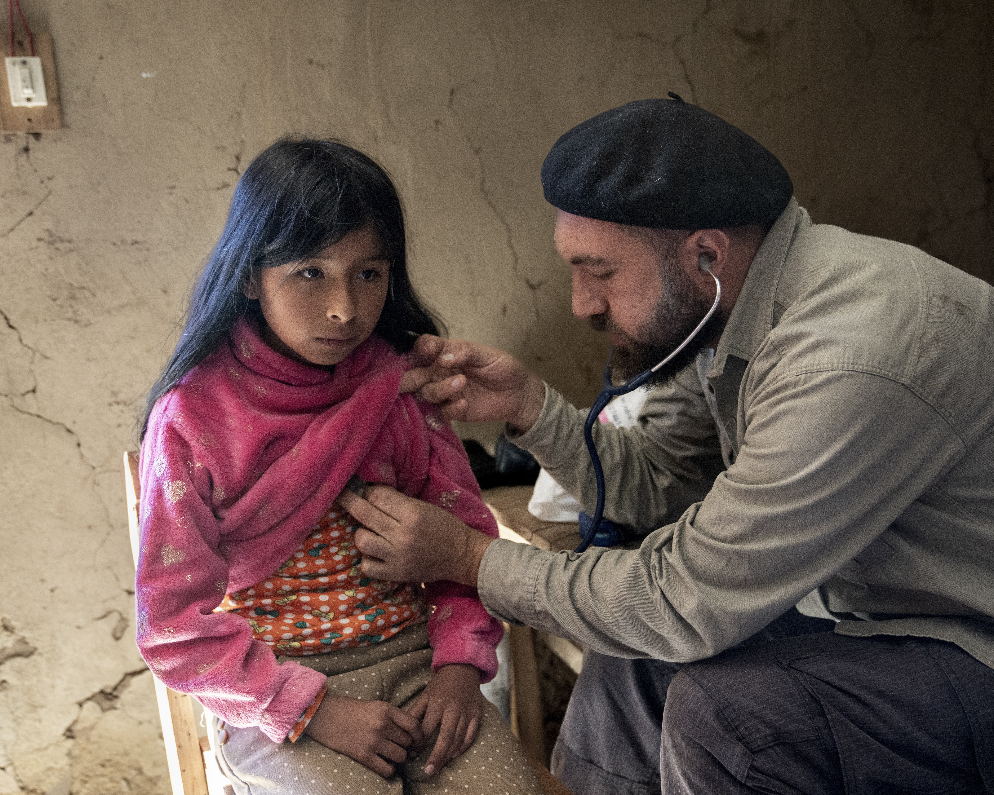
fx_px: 1030
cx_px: 486
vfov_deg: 42.2
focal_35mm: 35
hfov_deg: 51.5
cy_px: 398
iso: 1600
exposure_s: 1/320
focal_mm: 31
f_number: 2.8
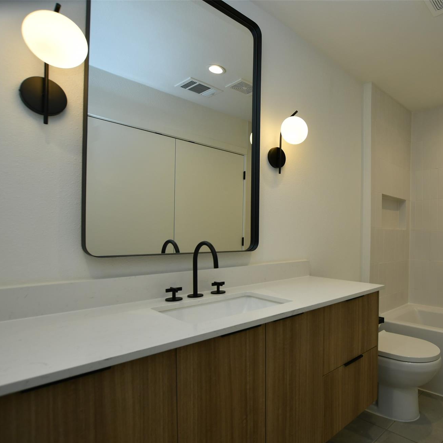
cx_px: 334
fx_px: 290
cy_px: 231
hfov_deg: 69.7
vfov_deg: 74.8
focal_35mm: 20
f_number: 5
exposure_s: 1/80
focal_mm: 10
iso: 320
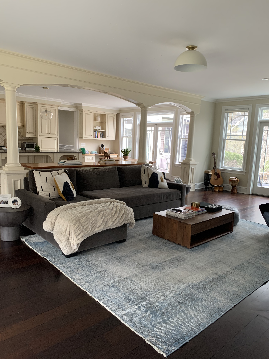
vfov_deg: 67.3
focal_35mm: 26
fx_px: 269
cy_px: 180
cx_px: 134
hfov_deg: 53.1
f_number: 1.8
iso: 125
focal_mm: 4.25
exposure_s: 1/60
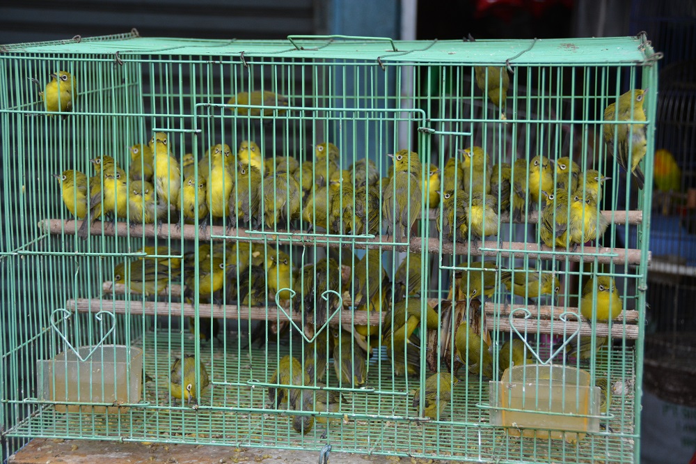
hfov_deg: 27.0
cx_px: 348
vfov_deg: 18.2
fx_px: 1449
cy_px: 232
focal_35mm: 75
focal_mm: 50
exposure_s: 1/800
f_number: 4.8
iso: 800
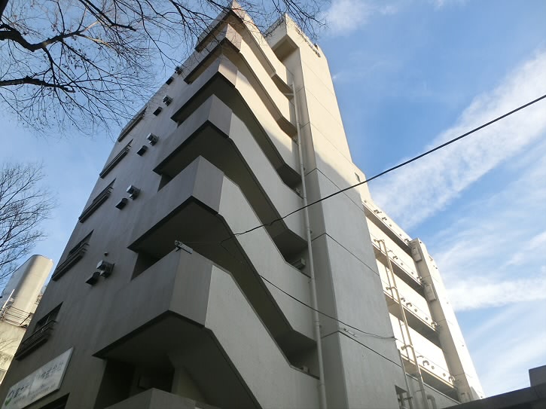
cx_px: 273
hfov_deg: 71.6
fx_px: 378
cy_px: 204
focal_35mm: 24
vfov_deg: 56.8
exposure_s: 1/640
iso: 80
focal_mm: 4.24
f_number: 3
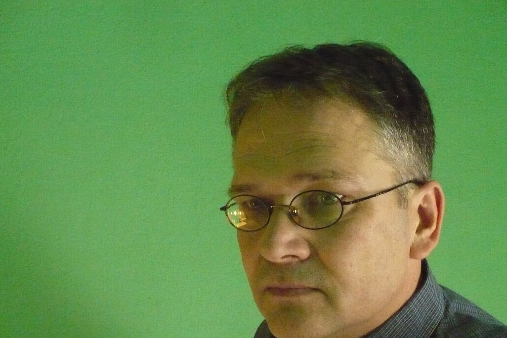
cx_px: 264
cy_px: 215
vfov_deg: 29.7
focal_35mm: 45
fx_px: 634
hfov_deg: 43.6
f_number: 2.8
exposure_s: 1/15
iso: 1250
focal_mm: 6.1
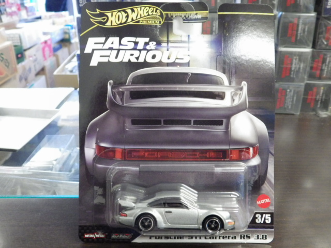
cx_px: 166
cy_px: 124
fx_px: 325
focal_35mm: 34
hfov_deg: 54.0
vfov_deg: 41.8
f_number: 3.4
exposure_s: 1/40
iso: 800
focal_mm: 6.2
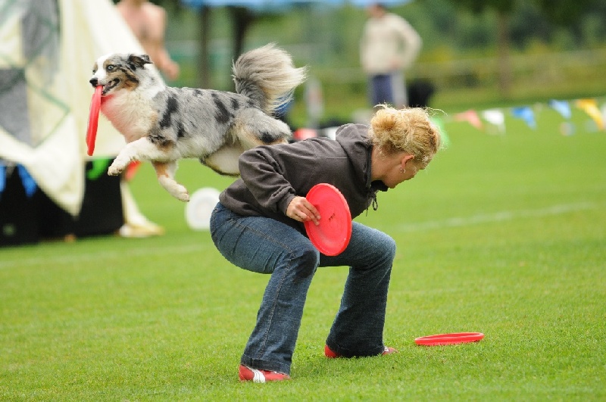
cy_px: 201
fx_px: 5043
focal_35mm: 300
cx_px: 303
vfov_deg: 4.6
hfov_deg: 6.9
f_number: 2.8
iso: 500
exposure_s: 1/1250
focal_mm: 200
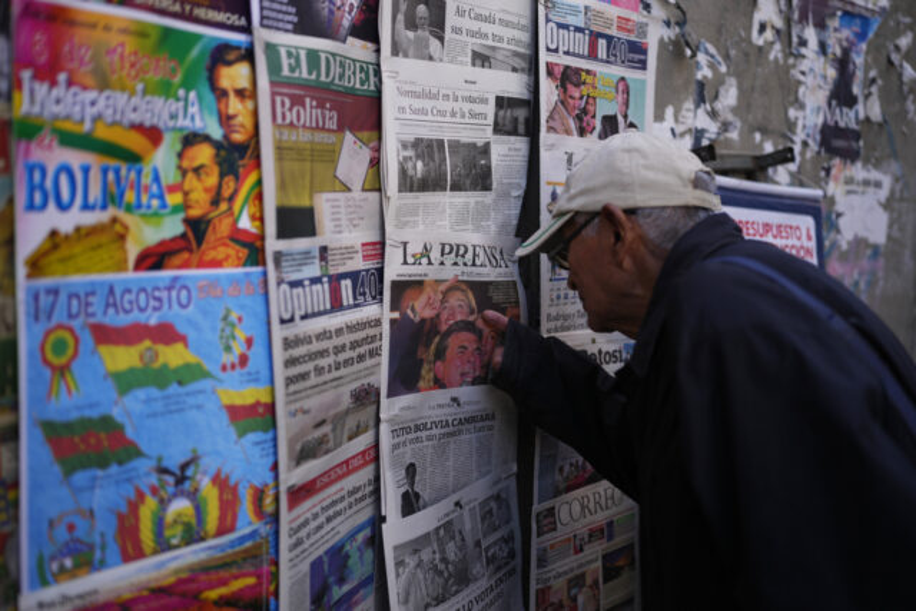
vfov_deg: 37.9
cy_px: 306
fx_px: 891
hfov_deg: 54.4
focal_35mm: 35
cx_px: 458
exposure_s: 1/320
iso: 50
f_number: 1.6
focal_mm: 35
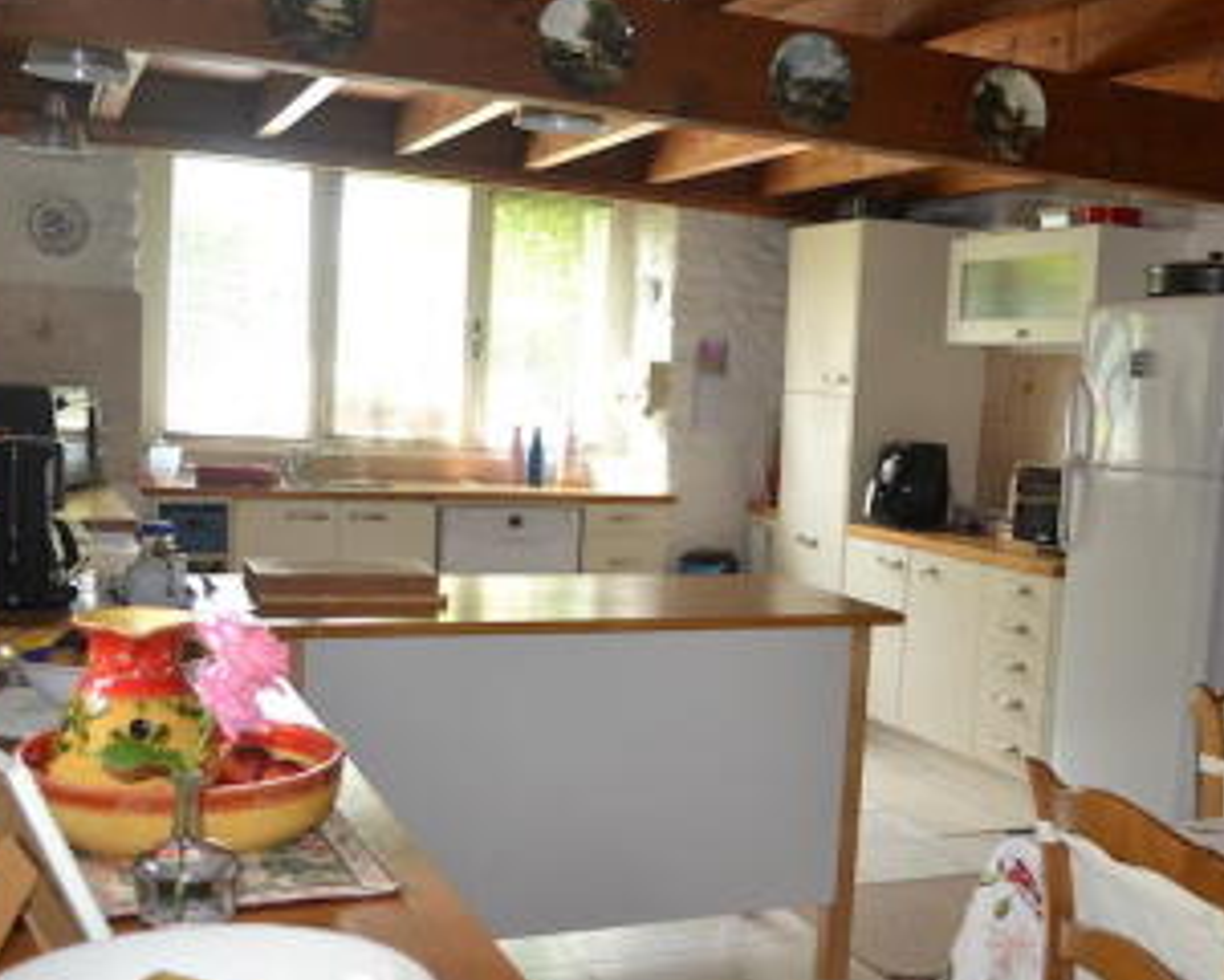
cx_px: 777
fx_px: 1449
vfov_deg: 37.2
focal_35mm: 40
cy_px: 584
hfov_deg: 45.3
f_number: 4
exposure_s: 1/80
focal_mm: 18
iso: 400
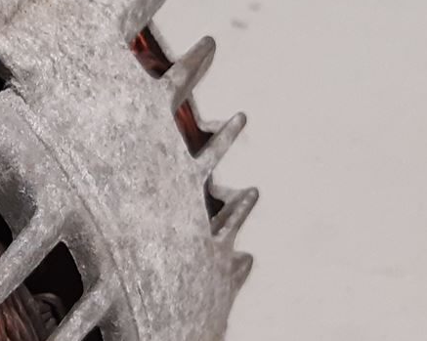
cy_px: 273
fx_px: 1503
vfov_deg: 12.9
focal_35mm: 119
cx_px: -286
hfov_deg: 14.6
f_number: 1.7
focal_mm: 3.93
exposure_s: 1/50
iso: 160
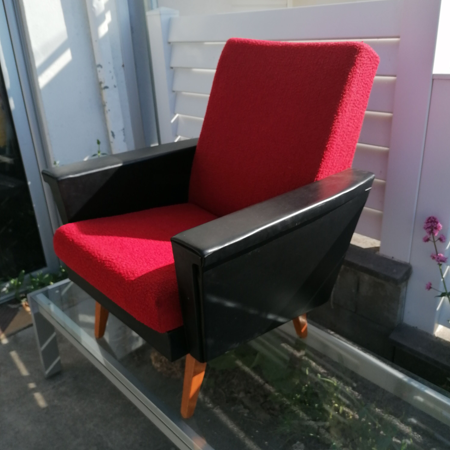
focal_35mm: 32
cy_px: 233
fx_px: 471
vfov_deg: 51.1
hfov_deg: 51.1
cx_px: 226
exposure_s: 1/932
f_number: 1.8
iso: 50
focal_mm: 4.75
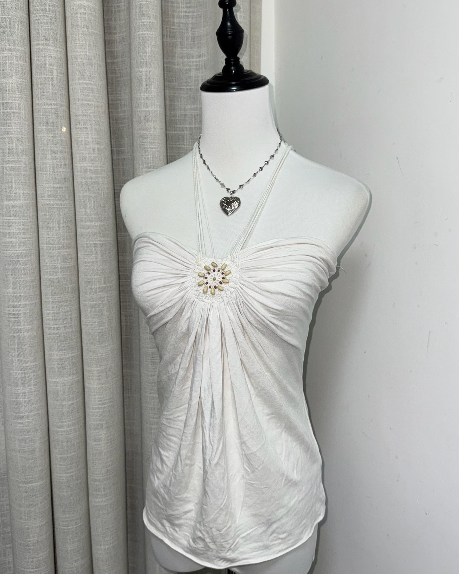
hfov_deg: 54.9
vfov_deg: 66.0
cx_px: 237
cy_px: 283
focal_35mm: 26
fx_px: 442
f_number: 1.78
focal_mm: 6.76
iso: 80
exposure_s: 1/62
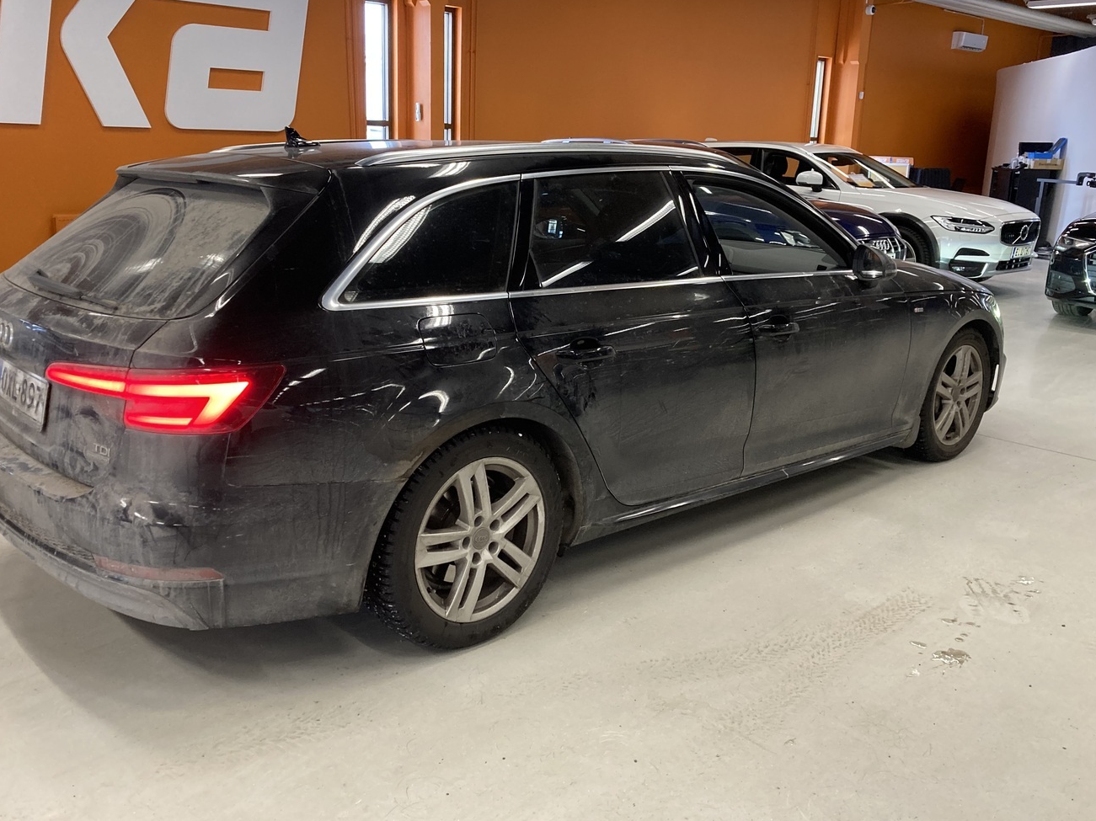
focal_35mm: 31
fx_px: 981
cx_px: 500
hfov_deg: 58.3
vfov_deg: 45.4
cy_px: 370
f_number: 1.8
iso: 200
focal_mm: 3.99
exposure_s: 1/50
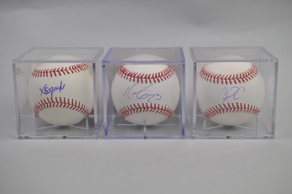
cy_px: 97
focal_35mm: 60
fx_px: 486
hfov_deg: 33.4
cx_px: 146
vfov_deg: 22.6
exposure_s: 1/80
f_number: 4.5
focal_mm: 40
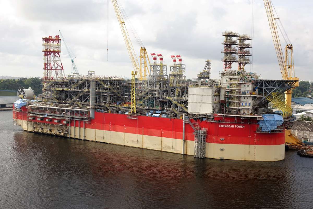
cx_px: 156
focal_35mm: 45
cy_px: 104
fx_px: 391
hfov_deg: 43.6
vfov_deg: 29.9
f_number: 4.5
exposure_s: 1/800
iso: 125
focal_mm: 16.43
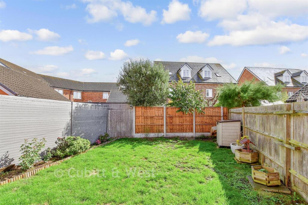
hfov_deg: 100.4
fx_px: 128
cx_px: 154
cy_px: 102
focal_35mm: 15
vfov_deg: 77.3
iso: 320
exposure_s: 1/320
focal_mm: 10
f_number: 8
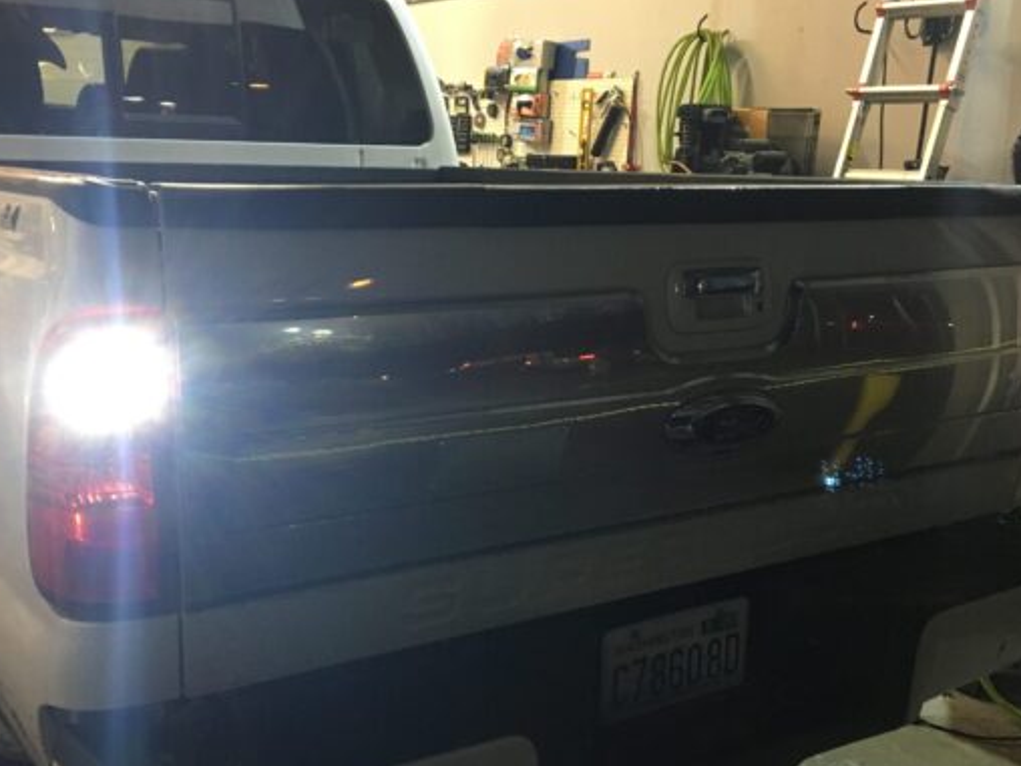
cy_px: 441
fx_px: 1180
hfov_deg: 46.8
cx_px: 478
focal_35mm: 40
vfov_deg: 35.9
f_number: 2.2
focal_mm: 4.15
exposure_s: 1/24
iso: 200
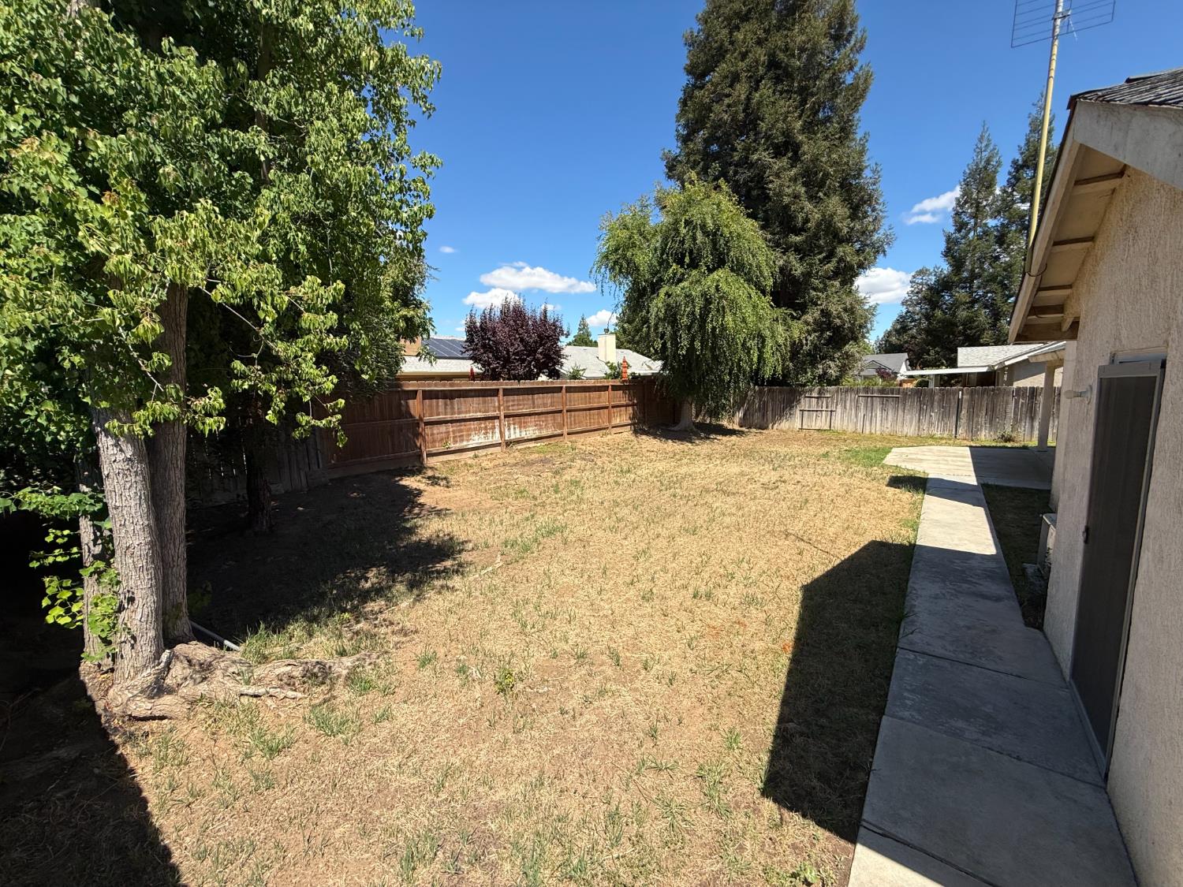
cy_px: 444
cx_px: 592
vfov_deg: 85.7
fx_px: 478
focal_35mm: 14
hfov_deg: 102.1
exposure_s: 1/1745
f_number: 2.2
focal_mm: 2.22
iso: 50
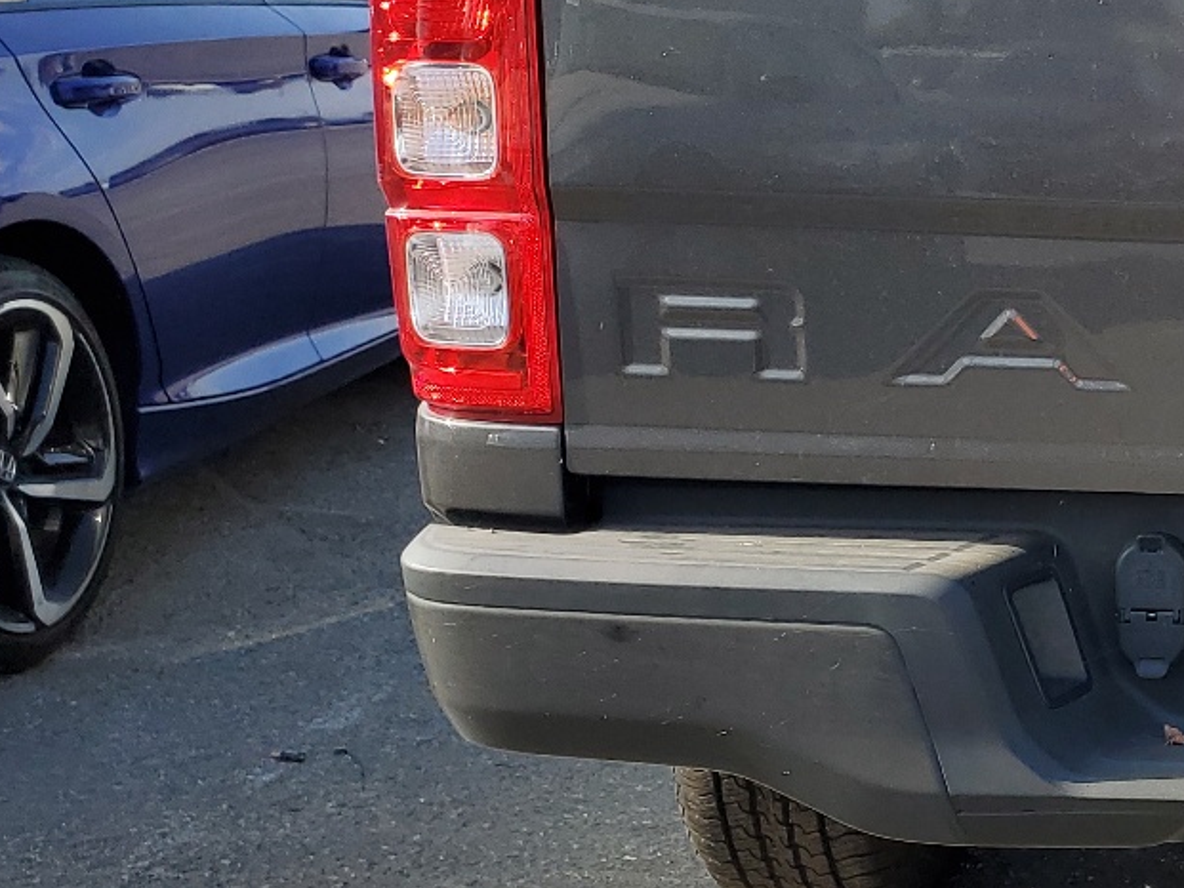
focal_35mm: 67
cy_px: 421
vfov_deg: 21.9
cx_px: 1407
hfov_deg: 26.0
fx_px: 2292
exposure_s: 1/1250
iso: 50
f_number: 1.5
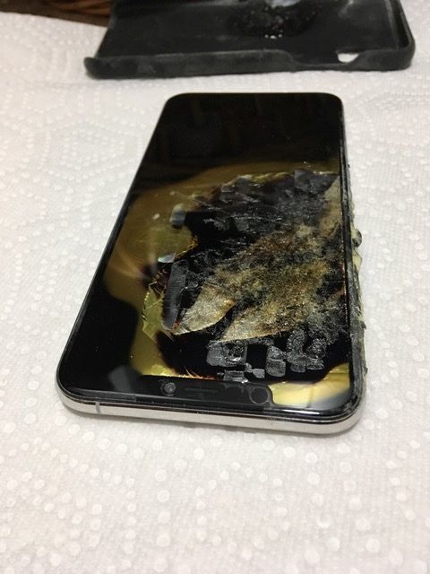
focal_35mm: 29
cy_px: 287
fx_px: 480
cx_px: 215
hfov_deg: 48.2
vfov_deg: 61.7
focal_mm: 4.15
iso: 200
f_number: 2.2
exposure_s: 1/24
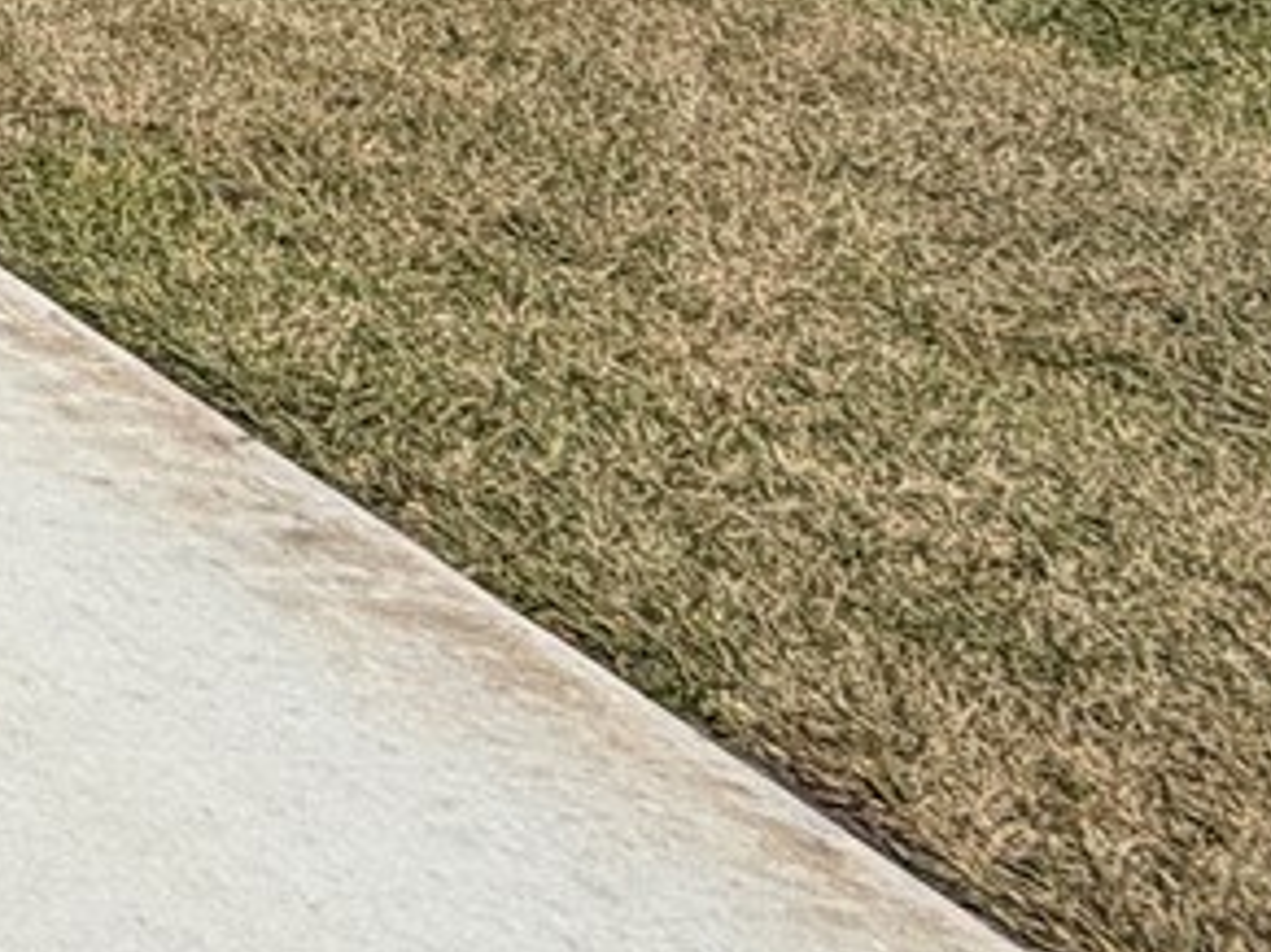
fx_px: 2826
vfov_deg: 15.0
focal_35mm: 77
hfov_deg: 13.8
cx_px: -2027
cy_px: -1026
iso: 20
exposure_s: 1/2024
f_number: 2.2
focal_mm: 2.22
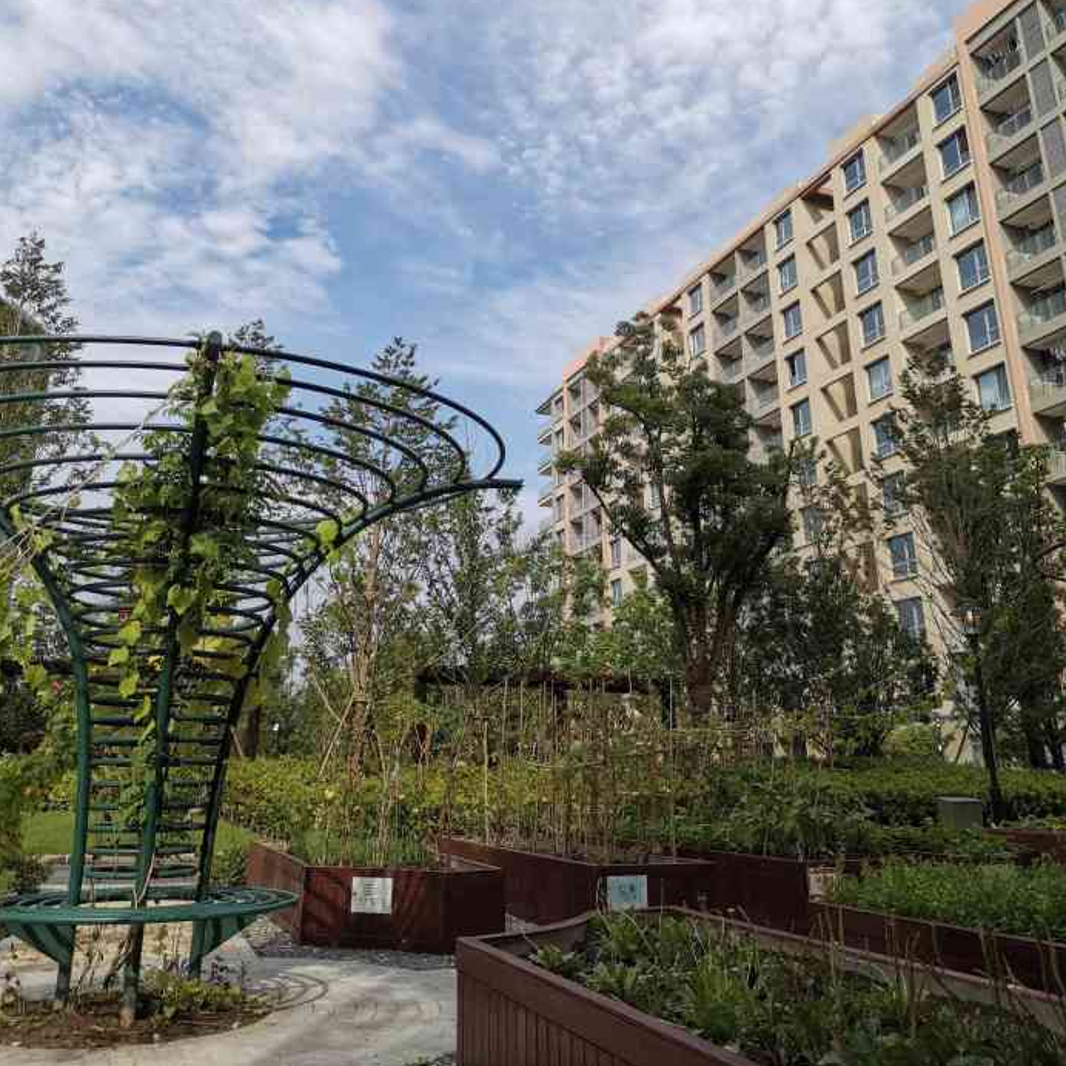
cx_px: 535
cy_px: 364
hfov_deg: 52.5
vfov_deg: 51.7
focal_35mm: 31
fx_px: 1080
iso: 50
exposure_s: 1/1429
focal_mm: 4.75
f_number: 1.8
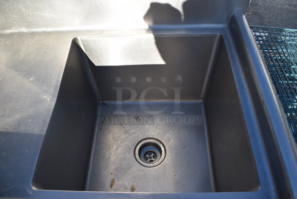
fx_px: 223
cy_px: 100
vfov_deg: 48.0
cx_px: 148
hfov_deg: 67.3
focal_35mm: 27
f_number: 7.1
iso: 200
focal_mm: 18
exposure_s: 1/320
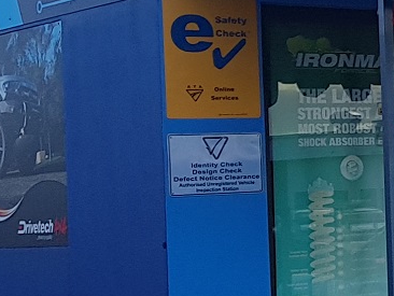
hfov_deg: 10.8
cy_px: 119
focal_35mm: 142
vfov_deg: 10.5
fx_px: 1617
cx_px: 1067
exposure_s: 1/1060
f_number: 1.7
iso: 40
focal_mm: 4.2
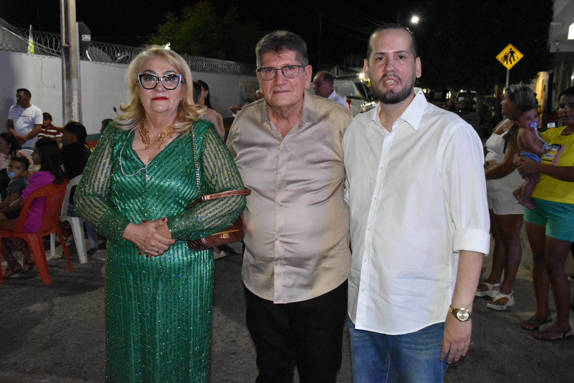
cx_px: 287
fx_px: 574
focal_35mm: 36
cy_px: 192
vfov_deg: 36.9
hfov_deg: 53.1
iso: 6400
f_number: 3.8
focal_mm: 24
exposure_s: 1/60
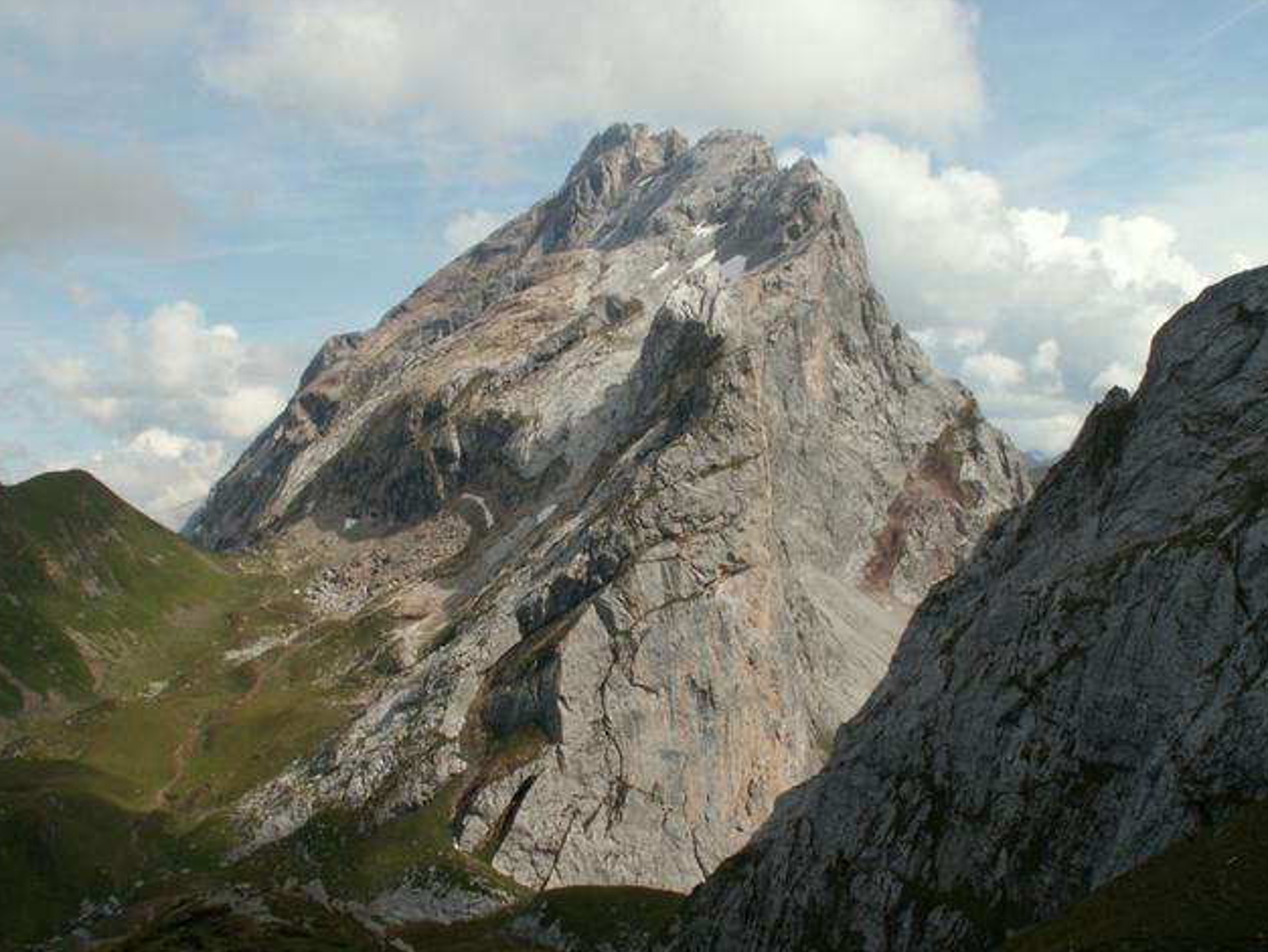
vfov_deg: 30.9
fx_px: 1722
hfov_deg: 40.4
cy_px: 482
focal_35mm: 47
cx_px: 630
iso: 50
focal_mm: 7.73
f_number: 8
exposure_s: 1/200
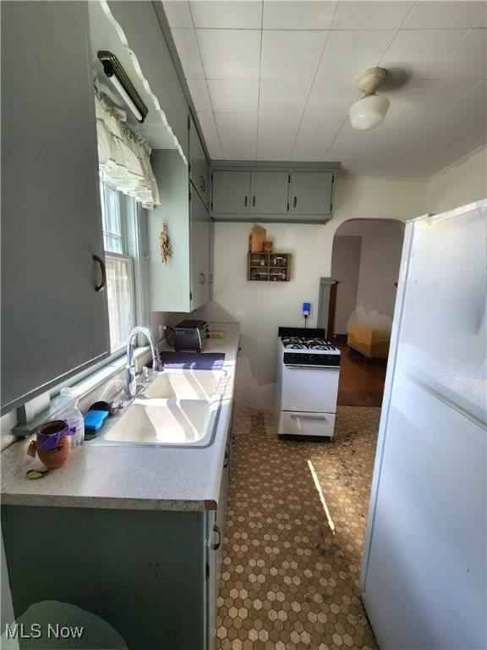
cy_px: 325
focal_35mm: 13
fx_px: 244
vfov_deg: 106.2
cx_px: 244
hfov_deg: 89.9
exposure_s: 1/120
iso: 64
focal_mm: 2.2
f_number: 2.2
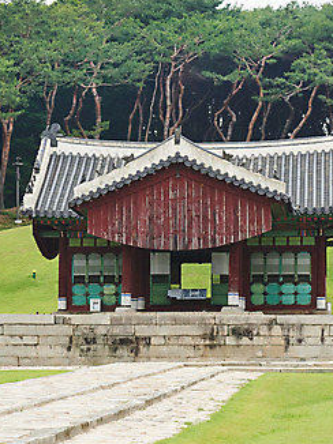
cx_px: 99
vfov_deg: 11.2
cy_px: 260
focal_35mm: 177
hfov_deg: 8.4
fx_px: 2273
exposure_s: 1/4000
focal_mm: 100
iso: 1000
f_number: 4.5
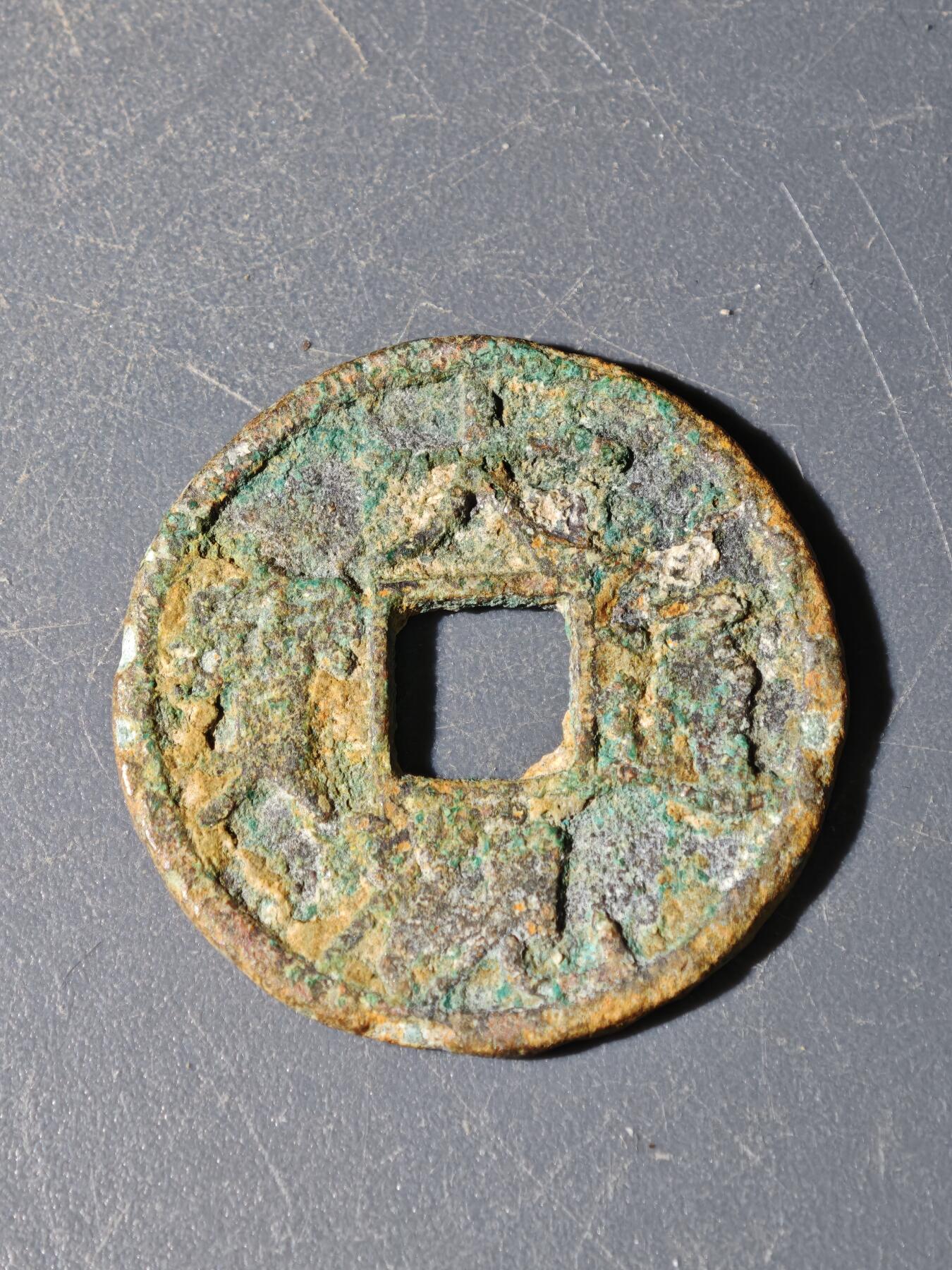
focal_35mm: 101
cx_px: 476
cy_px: 635
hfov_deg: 14.6
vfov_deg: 19.4
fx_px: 3704
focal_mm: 9
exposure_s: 1/95.6
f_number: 2
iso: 400
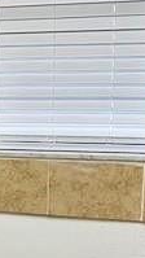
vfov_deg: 20.4
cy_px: 139
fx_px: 717
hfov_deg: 10.5
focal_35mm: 105
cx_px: -150
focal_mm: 5.1
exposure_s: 1/60
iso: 100
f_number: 1.6
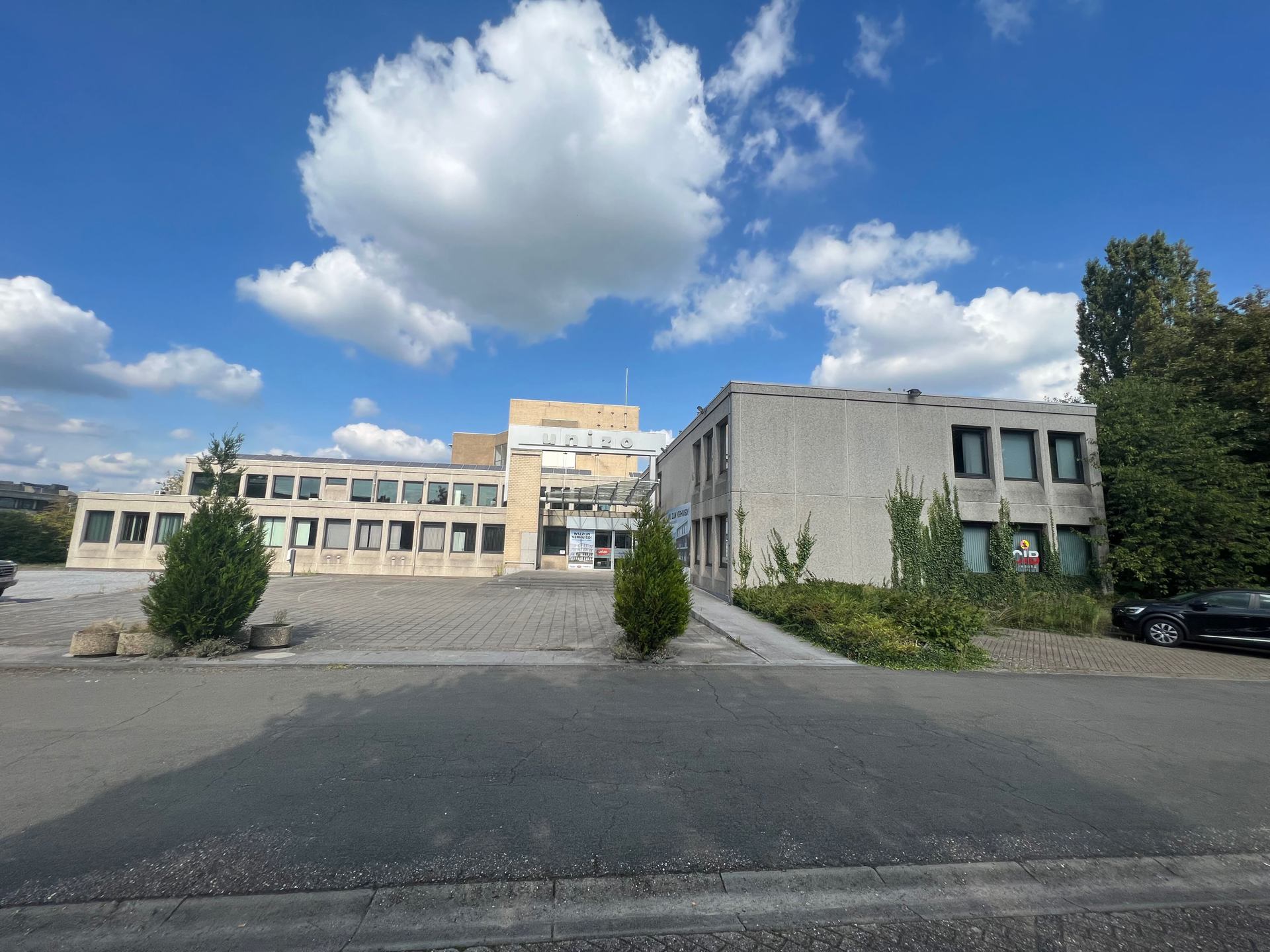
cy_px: 476
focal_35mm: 13
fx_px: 477
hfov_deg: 106.2
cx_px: 635
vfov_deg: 89.9
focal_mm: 1.57
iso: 32
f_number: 1.8
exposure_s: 1/2096
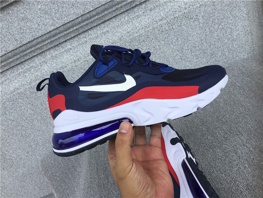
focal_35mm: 31
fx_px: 236
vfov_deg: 45.4
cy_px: 99
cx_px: 132
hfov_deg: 58.4
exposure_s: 1/509
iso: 25
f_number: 2.4
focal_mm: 3.3
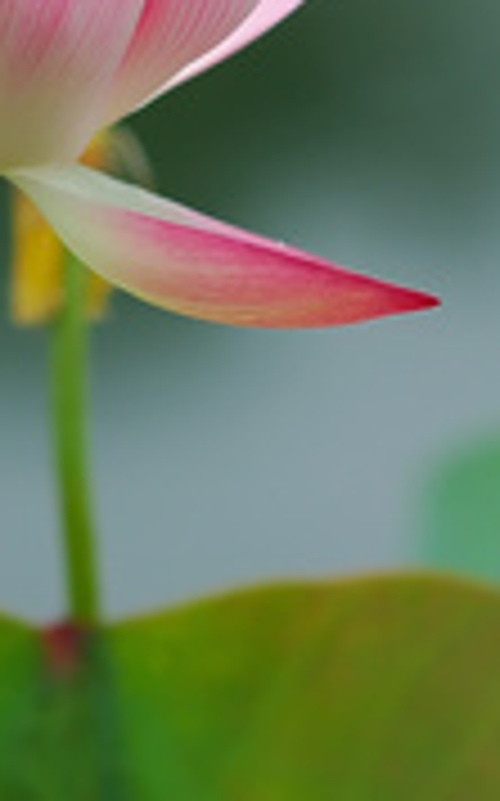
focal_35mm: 309
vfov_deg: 6.8
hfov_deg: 4.2
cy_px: 65
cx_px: -104
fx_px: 6753
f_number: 3.5
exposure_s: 1/800
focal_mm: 85
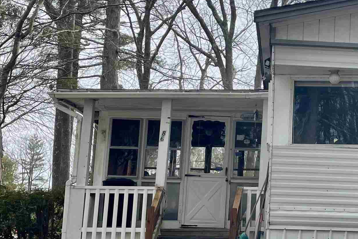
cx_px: 330
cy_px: 149
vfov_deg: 20.3
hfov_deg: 28.8
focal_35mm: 67
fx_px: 666
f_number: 1.6
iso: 32
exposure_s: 1/2817
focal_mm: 4.2
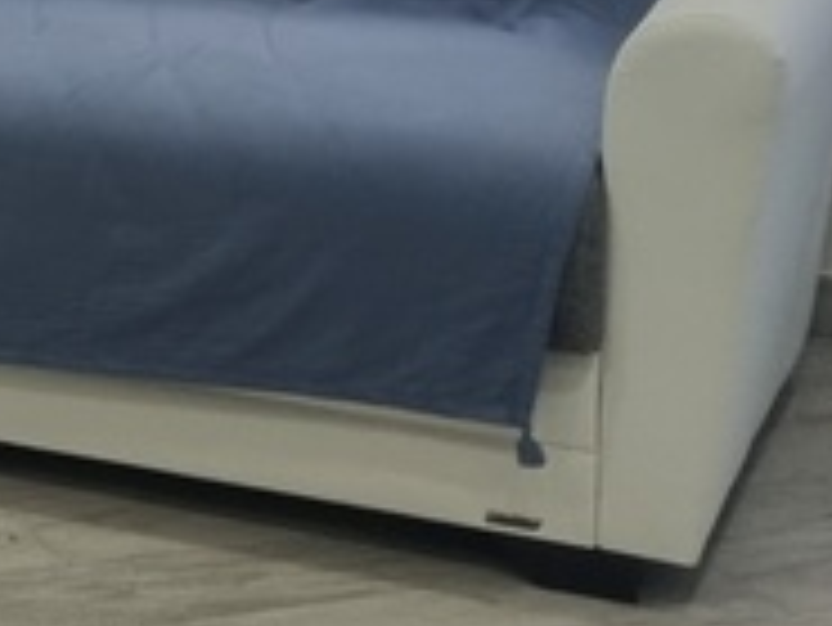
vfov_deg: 9.9
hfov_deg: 12.4
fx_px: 3463
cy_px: -432
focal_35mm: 144
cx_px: -720
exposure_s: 1/100
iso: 200
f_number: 1.8
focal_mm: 5.4
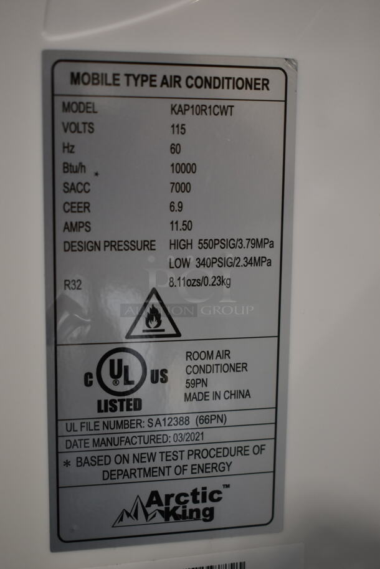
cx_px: 190
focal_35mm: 52
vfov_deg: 37.8
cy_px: 284
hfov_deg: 25.8
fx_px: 830
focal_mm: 35
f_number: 4.5
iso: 640
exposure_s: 1/60
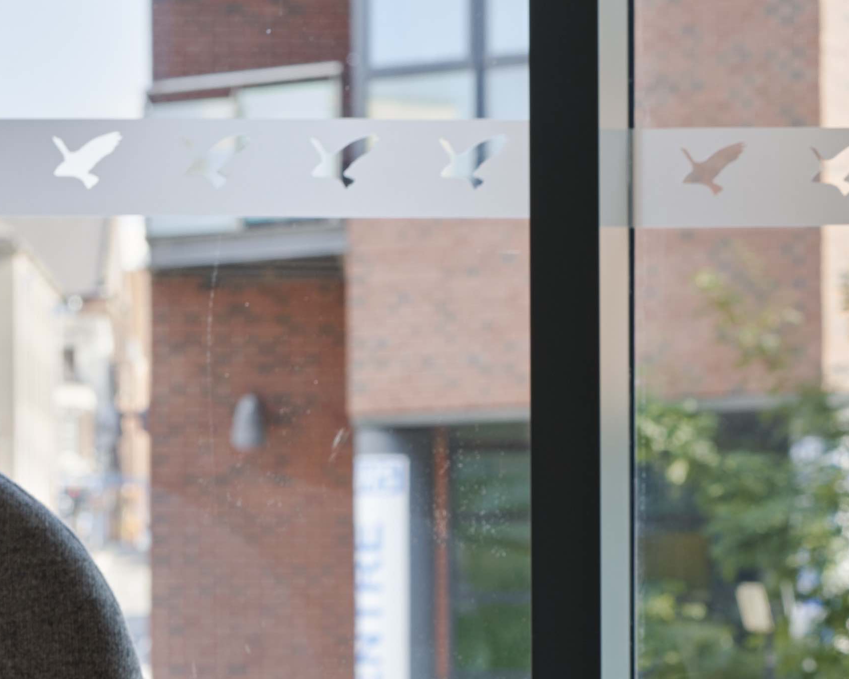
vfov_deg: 7.0
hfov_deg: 8.6
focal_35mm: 220
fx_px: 5528
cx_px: 1320
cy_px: 870
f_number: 5.6
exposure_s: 1/80
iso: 50
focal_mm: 50
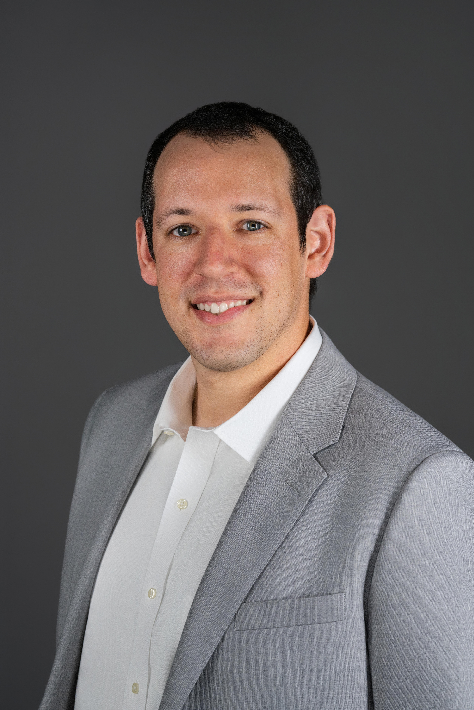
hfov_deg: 12.8
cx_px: 237
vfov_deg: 19.1
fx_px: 2117
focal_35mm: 107
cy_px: 355
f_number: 5.6
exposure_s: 1/80
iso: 500
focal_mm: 107.2
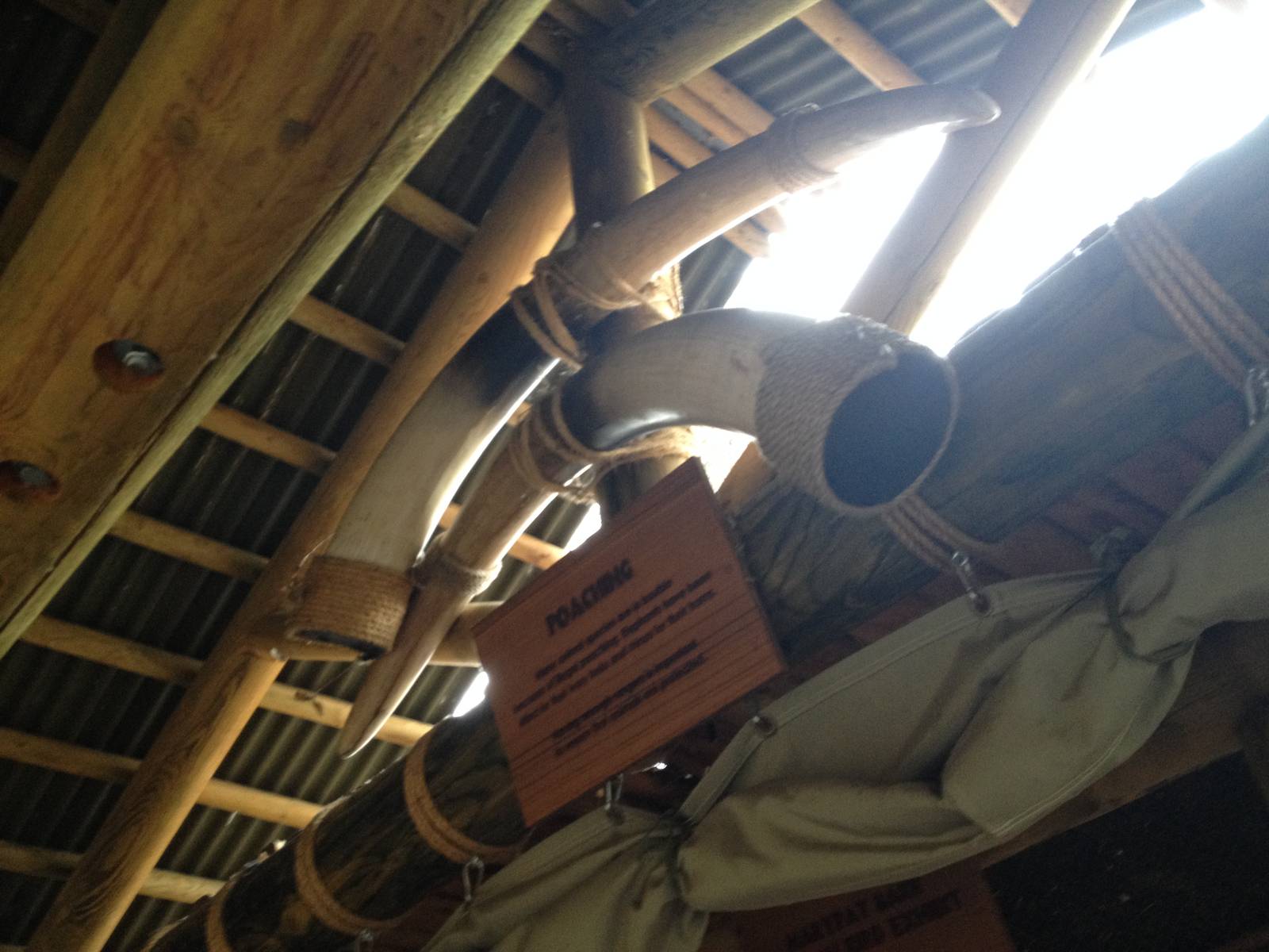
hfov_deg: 52.6
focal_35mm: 35
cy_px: 476
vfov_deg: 40.7
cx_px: 634
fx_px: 1283
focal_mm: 4.28
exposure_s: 1/20
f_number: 2.4
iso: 160
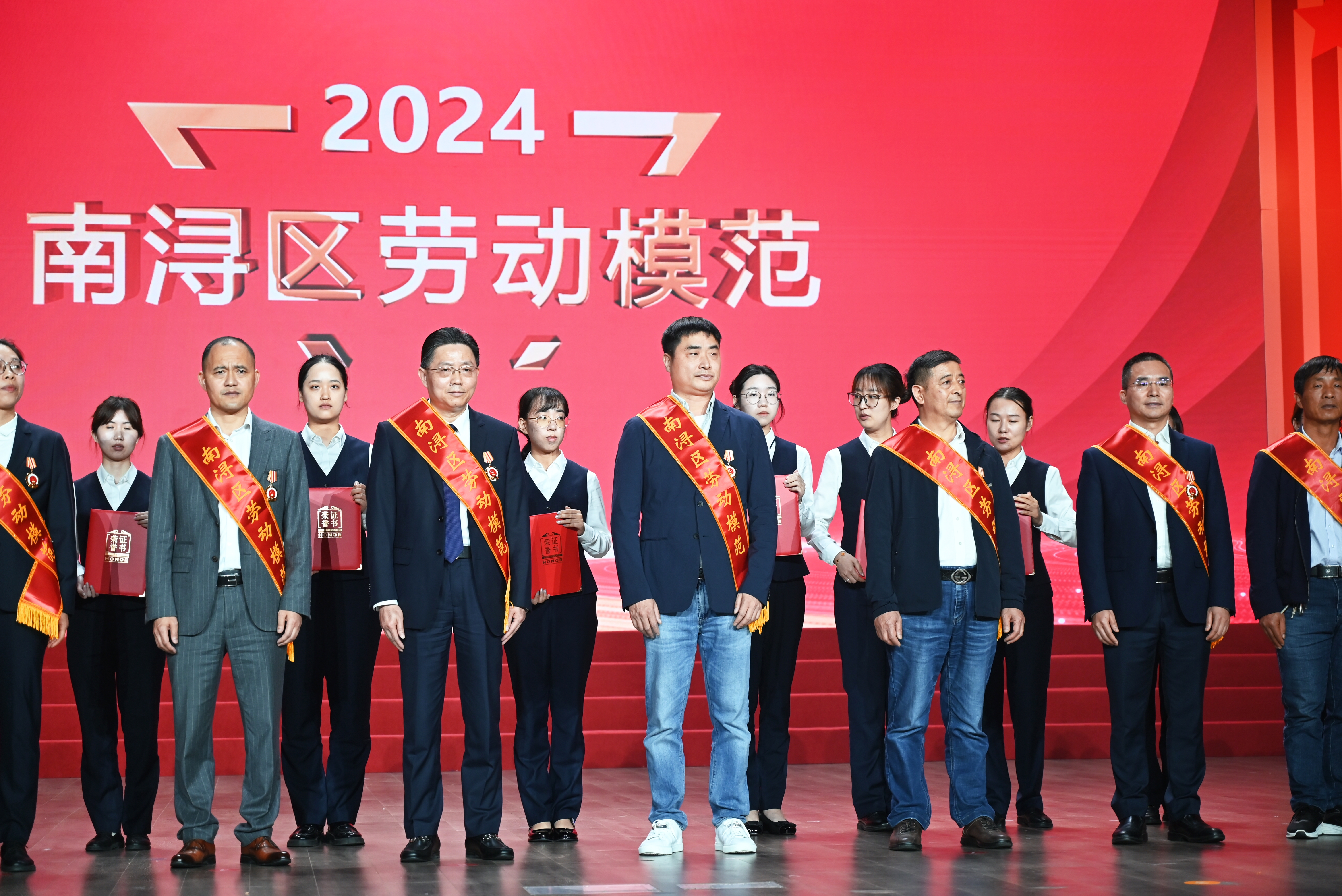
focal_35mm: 70
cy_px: 448
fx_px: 2610
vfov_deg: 19.5
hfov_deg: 28.8
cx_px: 671
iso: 400
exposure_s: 1/125
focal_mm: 70
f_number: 4
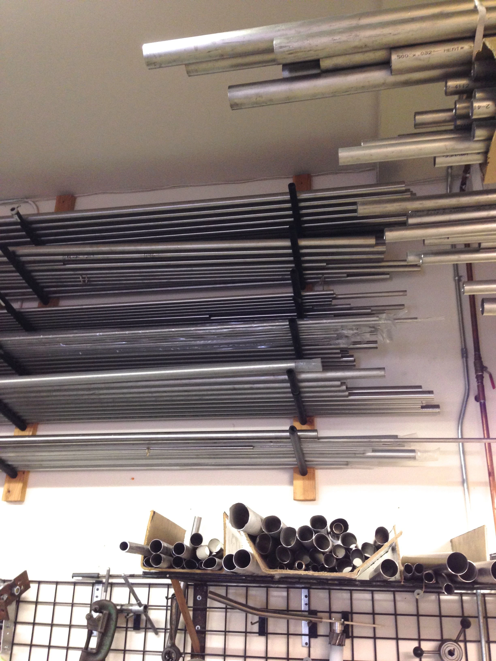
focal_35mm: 33
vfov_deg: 55.4
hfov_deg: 42.9
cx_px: 248
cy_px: 330
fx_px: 630
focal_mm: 4.12
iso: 160
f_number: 2.4
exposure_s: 1/20
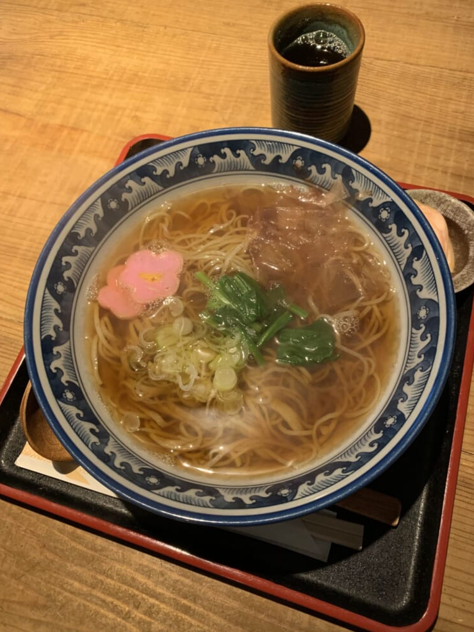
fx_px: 493
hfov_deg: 51.4
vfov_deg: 65.3
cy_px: 308
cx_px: 240
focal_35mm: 27
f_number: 1.8
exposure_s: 1/60
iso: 250
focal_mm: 4.25
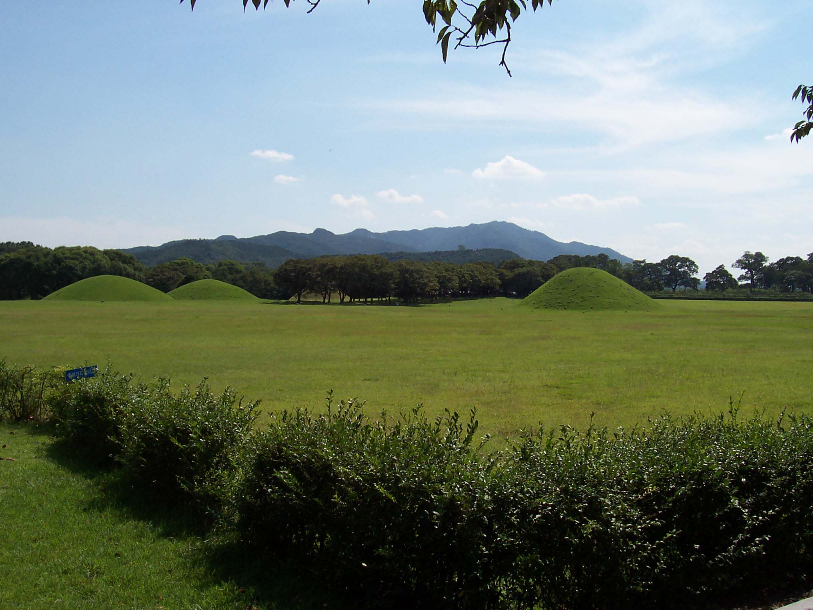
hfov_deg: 50.1
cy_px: 305
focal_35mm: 37
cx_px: 406
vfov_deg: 38.7
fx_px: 869
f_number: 5.6
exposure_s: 1/750
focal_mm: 5.6
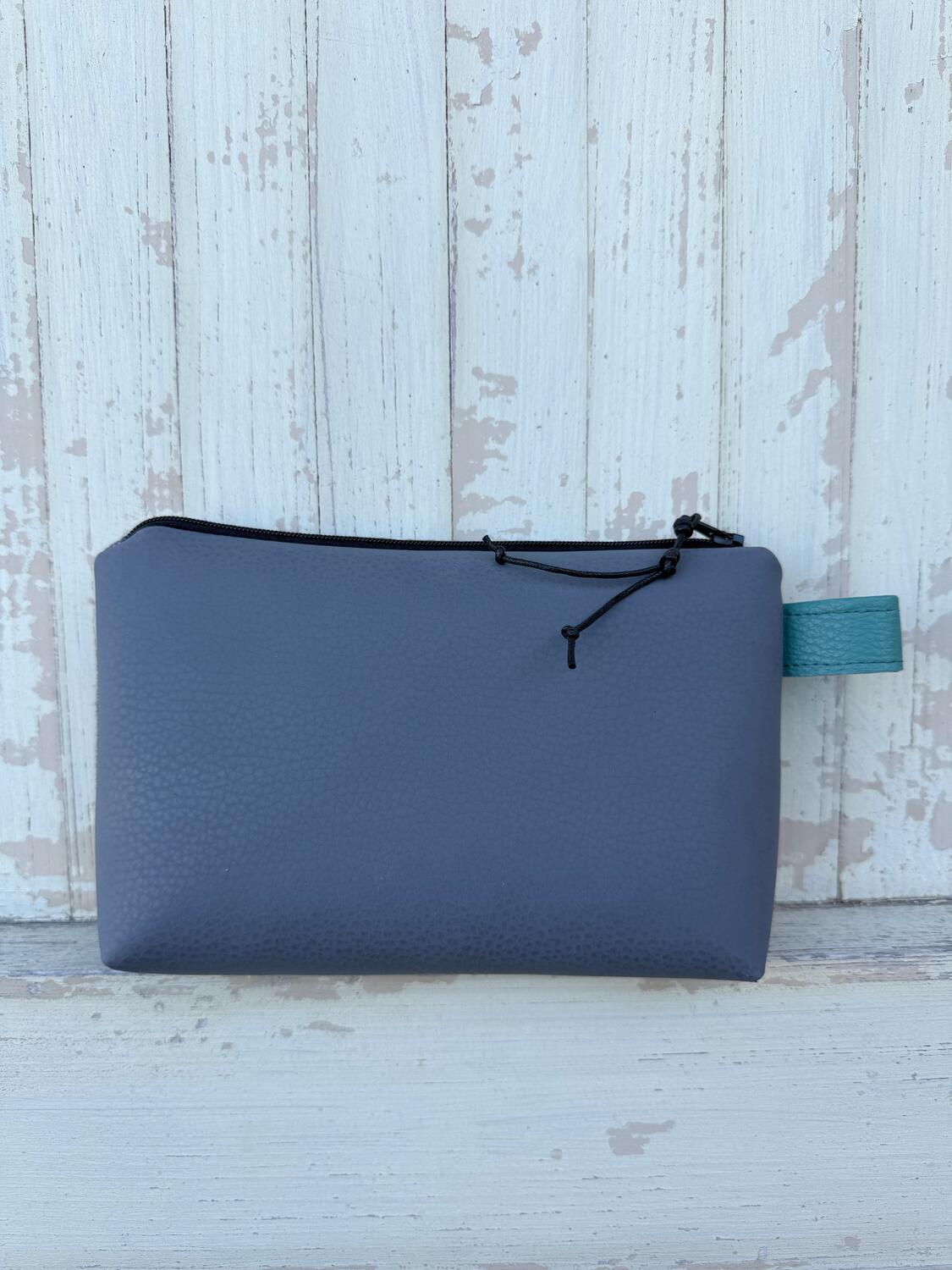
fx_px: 880
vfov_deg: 71.6
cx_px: 476
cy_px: 635
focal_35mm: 24
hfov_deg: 56.8
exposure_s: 1/695
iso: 80
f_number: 1.78
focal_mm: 6.76
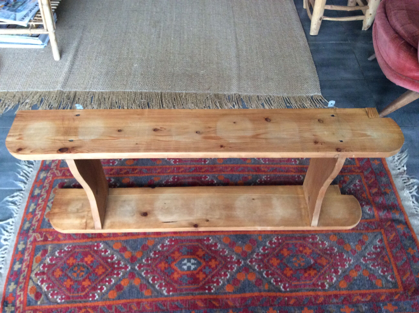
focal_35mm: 32
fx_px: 387
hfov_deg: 56.9
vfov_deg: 44.1
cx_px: 210
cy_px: 156
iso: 160
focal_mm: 3.3
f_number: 2.4
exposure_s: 1/25
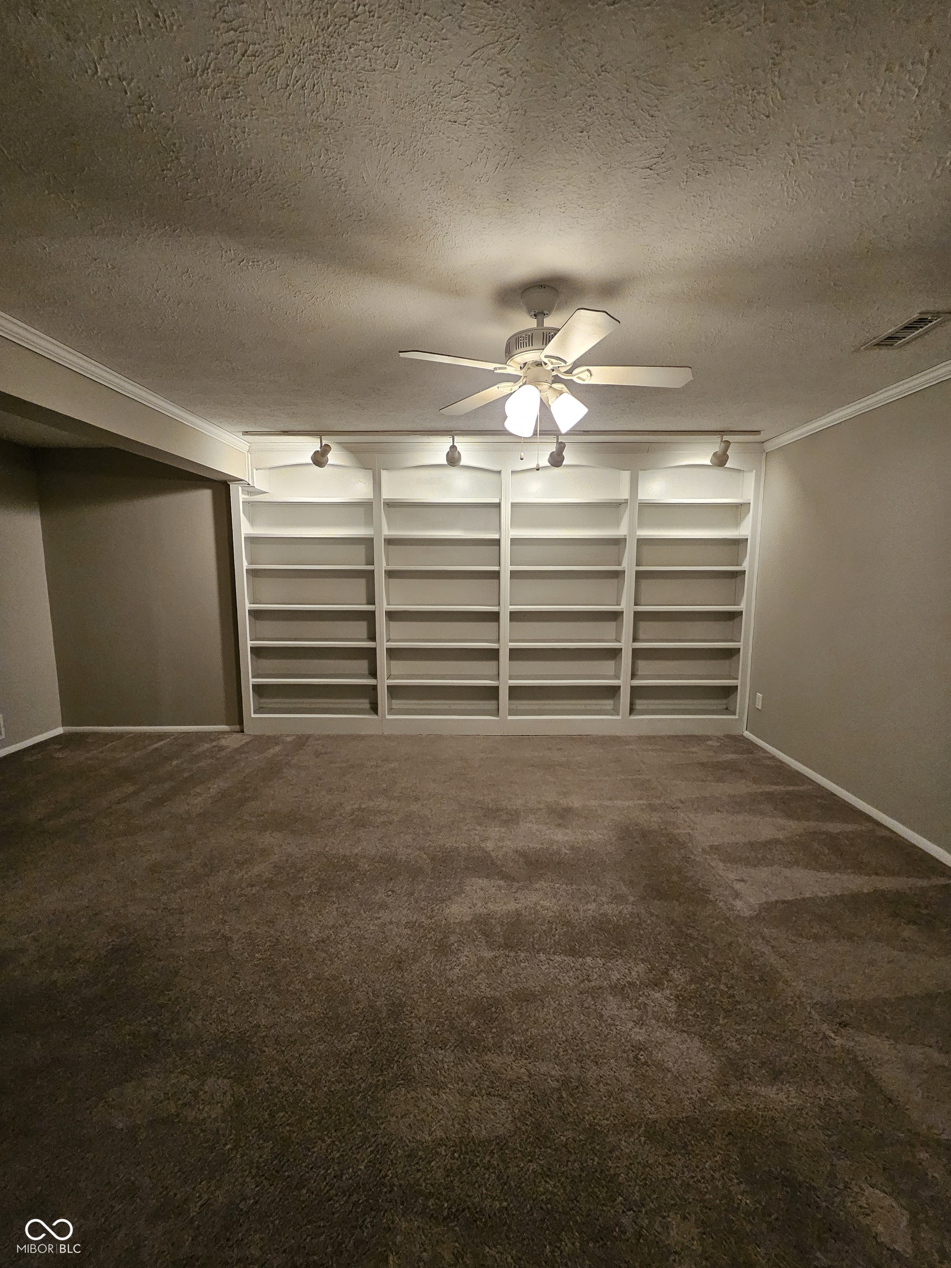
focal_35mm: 13
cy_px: 634
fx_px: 476
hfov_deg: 89.9
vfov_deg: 106.2
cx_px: 476
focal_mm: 1.74
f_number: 2.2
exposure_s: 1/60
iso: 400
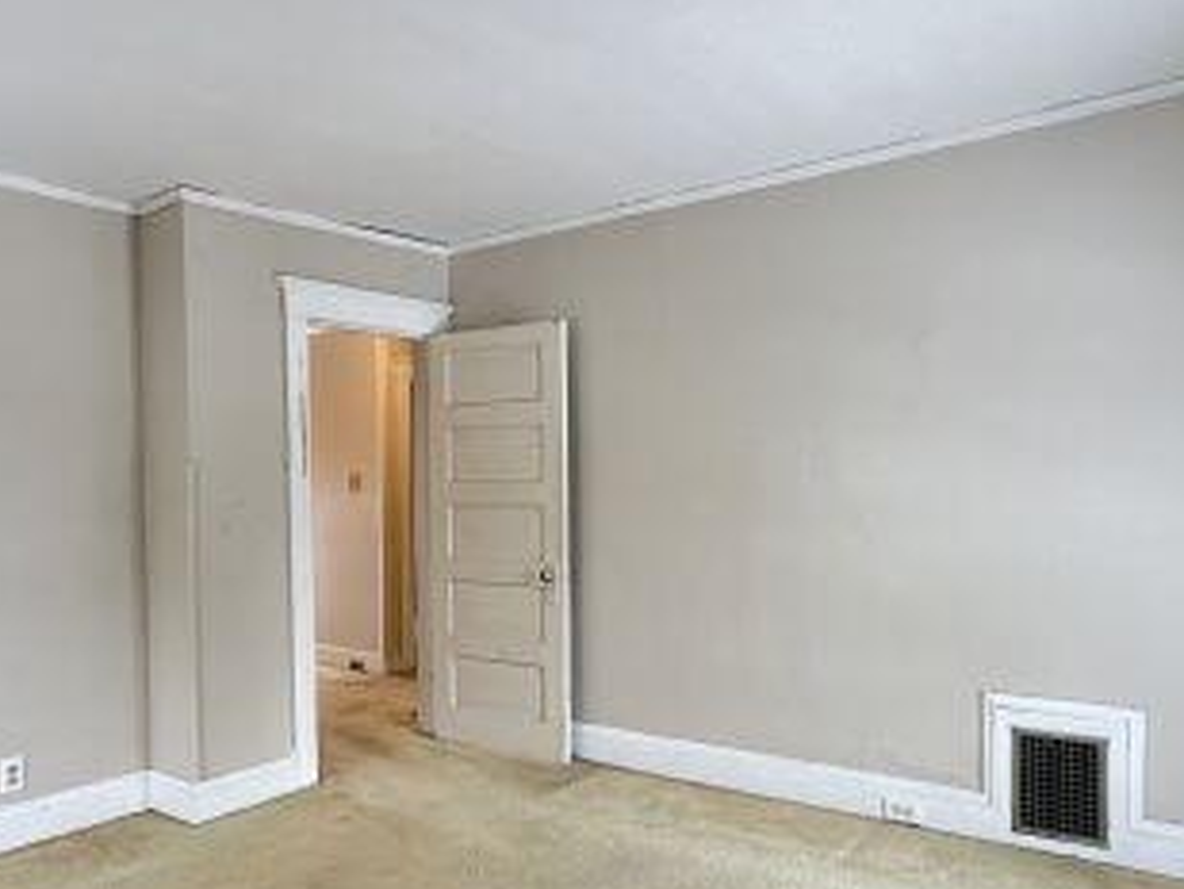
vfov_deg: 48.1
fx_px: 992
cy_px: 513
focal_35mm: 29
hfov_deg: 61.5
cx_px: 521
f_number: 2.2
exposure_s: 1/60
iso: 200
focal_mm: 2.22
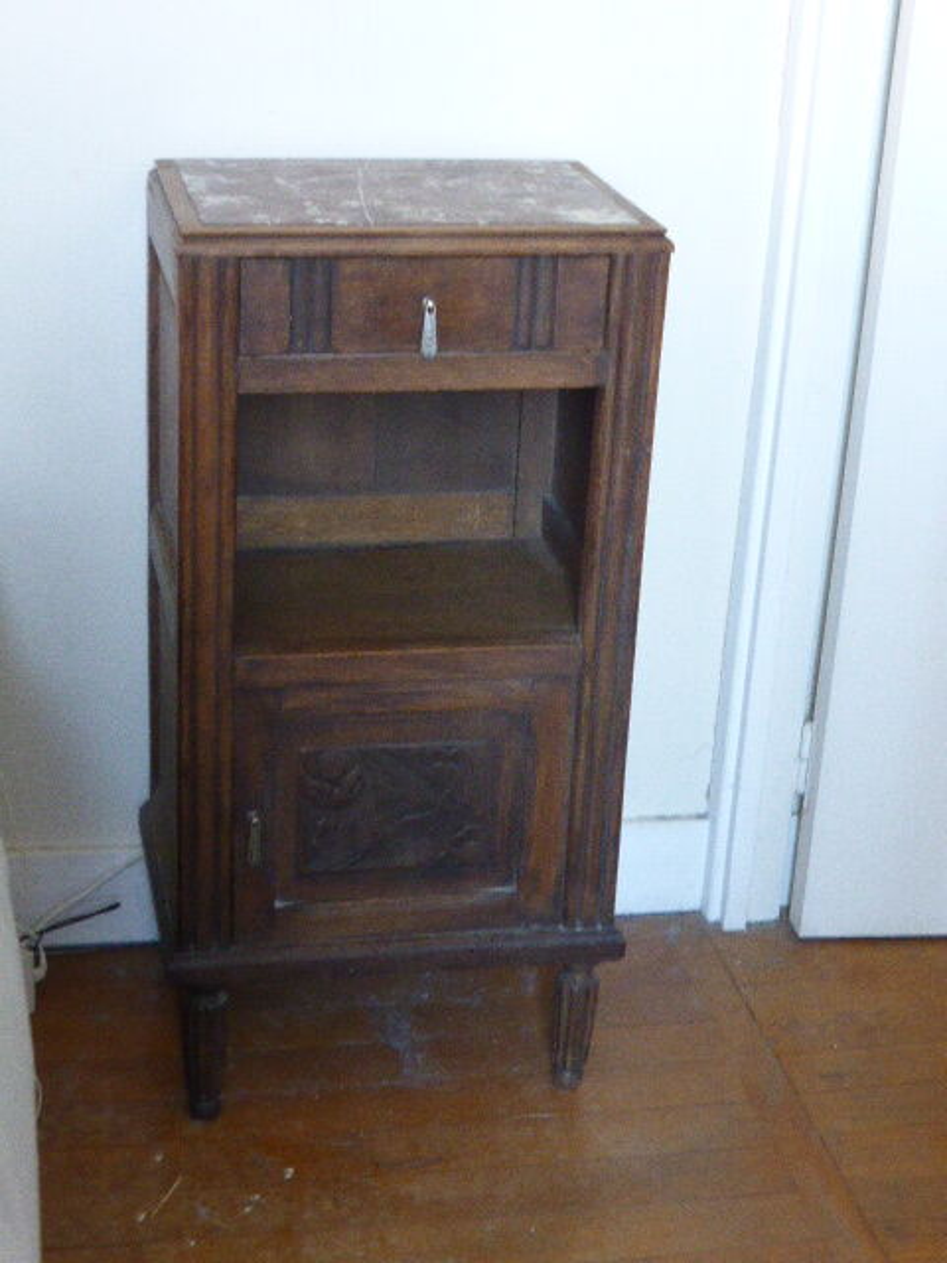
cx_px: 474
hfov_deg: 22.6
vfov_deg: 29.8
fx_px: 2371
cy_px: 632
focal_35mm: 65
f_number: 4.8
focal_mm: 11
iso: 800
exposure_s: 1/13
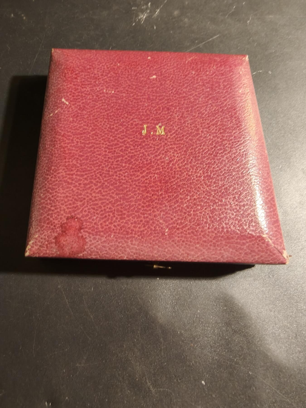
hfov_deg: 58.9
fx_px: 271
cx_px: 153
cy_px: 204
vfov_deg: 73.9
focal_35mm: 23
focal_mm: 2.32
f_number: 2
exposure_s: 1/50
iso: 160
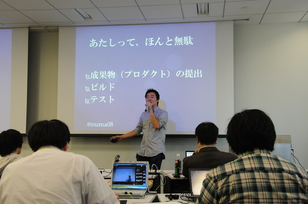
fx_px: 359
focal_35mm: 42
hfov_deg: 46.5
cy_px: 102
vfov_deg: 31.8
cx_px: 154
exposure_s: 1/100
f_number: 5.6
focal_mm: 28
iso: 1600
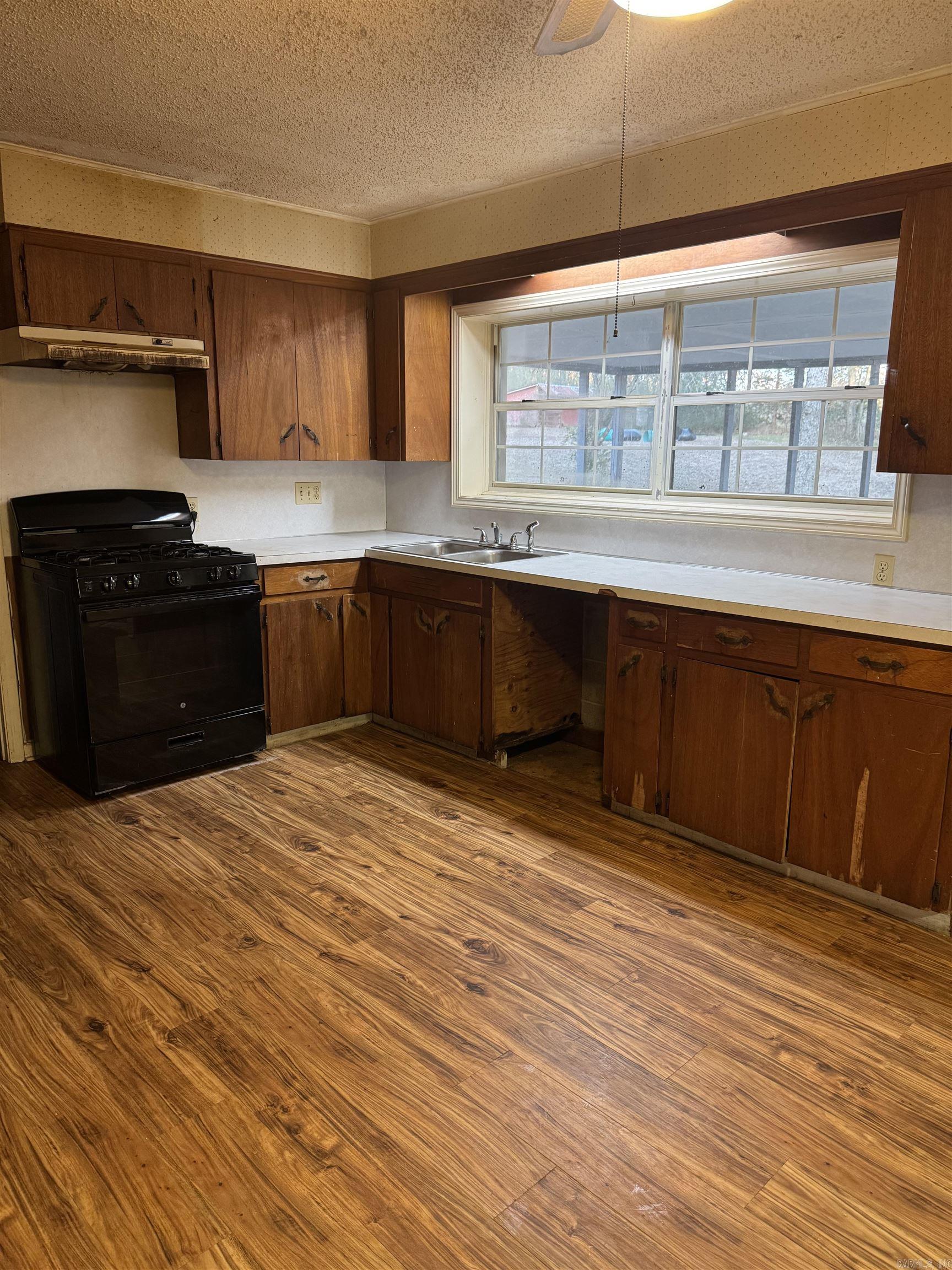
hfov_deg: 56.8
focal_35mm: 24
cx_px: 476
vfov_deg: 71.6
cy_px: 635
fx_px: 880
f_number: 1.78
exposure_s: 1/60
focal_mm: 6.76
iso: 400
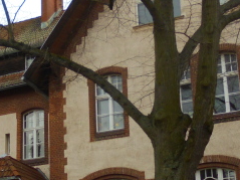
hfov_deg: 22.0
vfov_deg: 16.8
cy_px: 154
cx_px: 22
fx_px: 603
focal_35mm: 87
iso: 100
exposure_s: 1/320
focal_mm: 4.6
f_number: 3.5
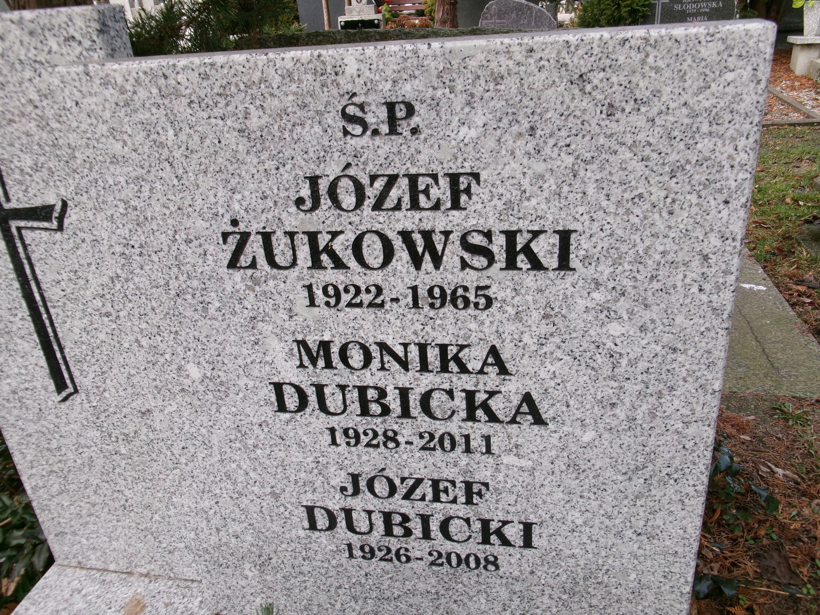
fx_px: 663
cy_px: 308
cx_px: 410
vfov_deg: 49.7
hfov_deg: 63.4
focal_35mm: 28
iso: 100
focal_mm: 5.1
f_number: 3.9
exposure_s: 1/105
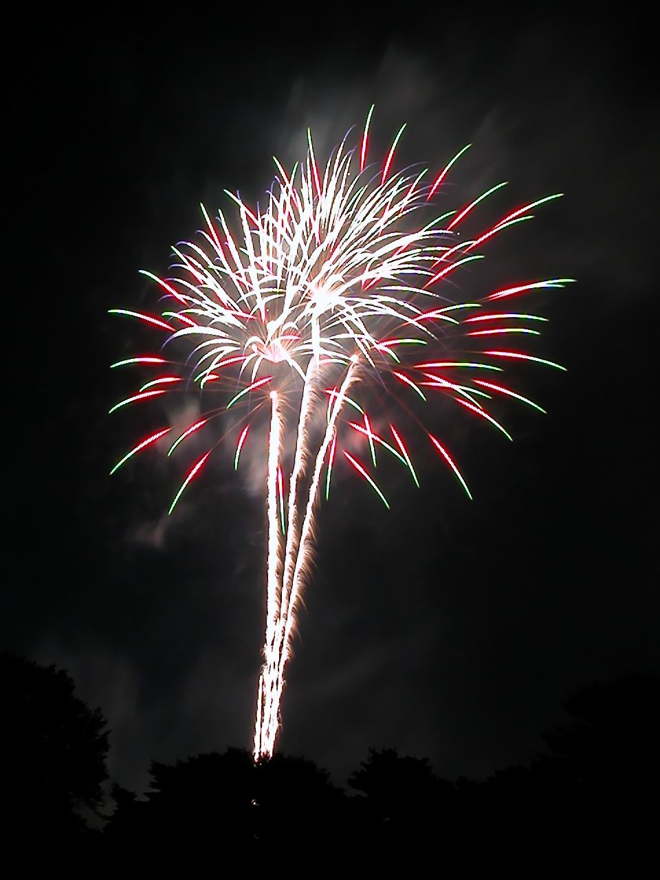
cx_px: 330
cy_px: 440
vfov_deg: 52.6
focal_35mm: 35
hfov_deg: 40.7
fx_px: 890
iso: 100
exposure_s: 4.63
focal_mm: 8.9
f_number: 7.1
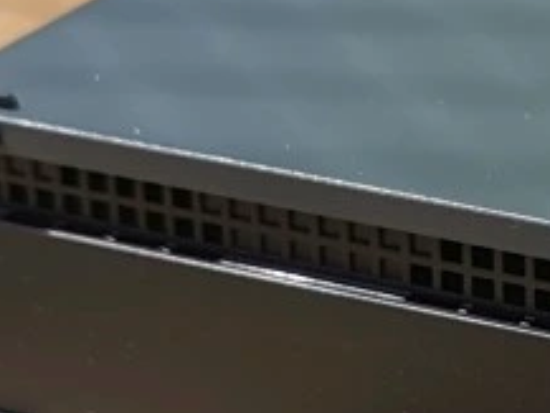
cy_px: 357
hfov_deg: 12.6
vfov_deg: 9.8
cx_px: 727
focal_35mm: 151
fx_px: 2401
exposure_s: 1/1724
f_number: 1.6
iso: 50
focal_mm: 5.56
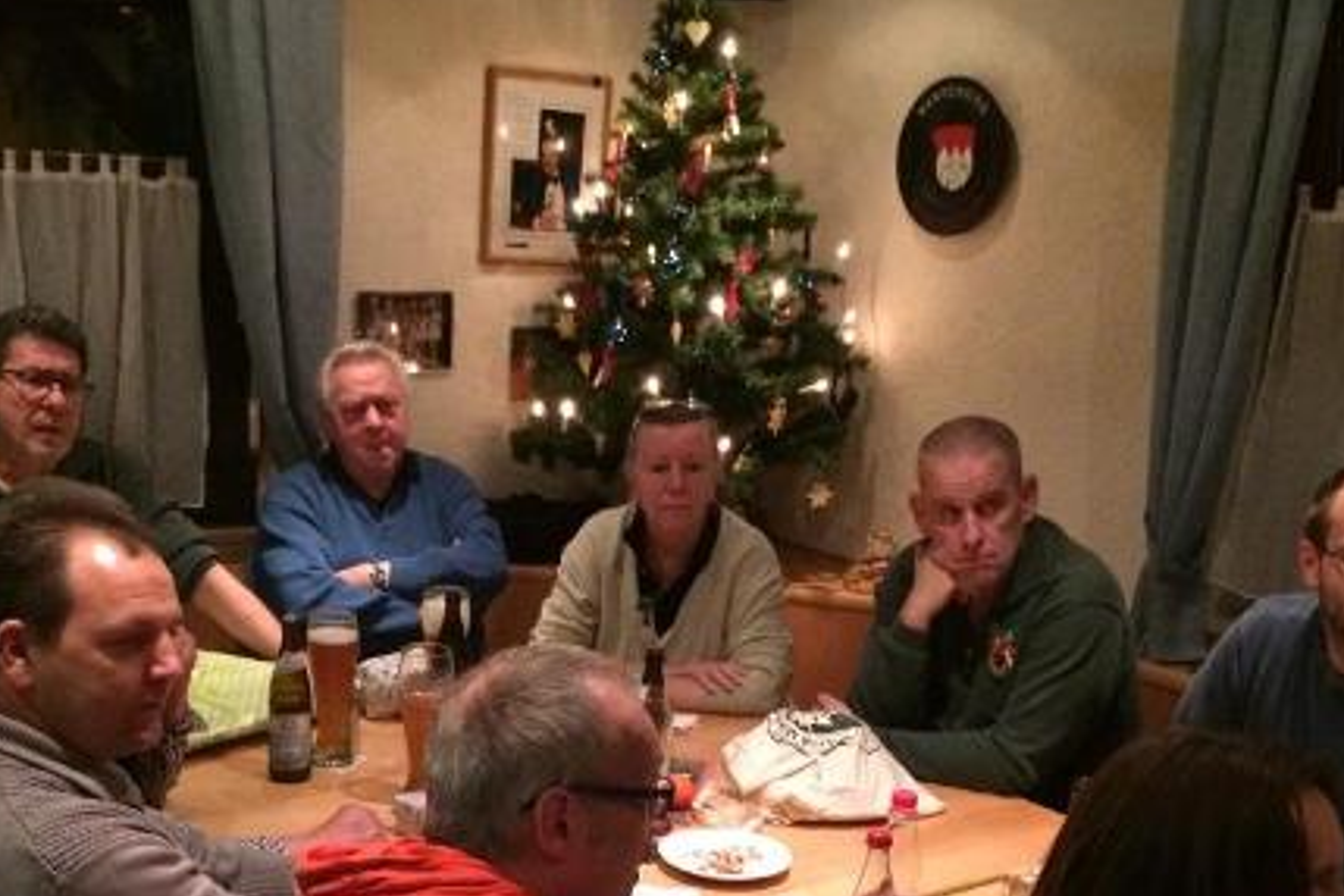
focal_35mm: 45
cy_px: 674
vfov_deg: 29.4
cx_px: 617
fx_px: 1680
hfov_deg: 43.6
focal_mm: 4.15
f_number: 2.2
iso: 400
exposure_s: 1/17
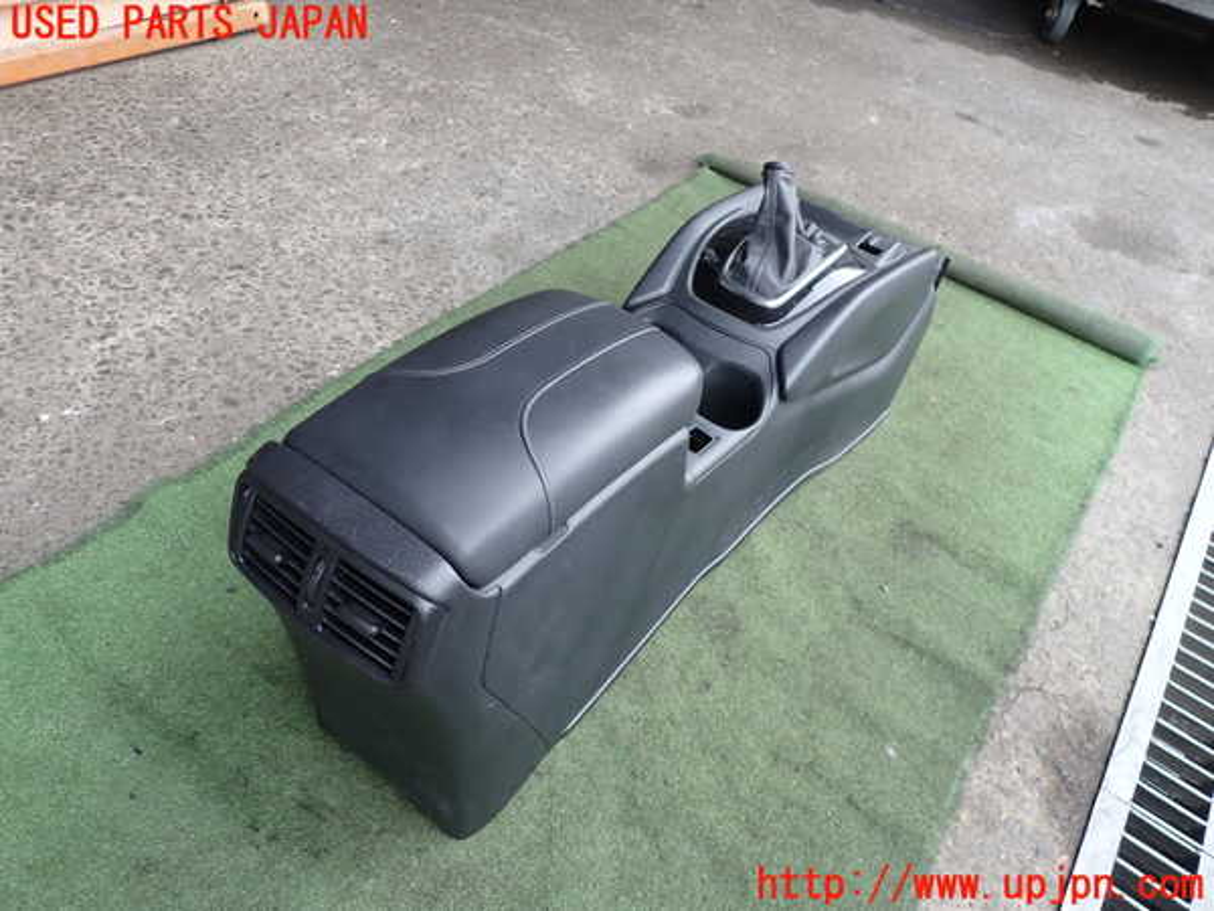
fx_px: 877
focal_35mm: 25
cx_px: 607
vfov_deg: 54.9
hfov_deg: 69.4
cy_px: 456
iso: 100
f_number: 2.8
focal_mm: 4.5
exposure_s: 1/60
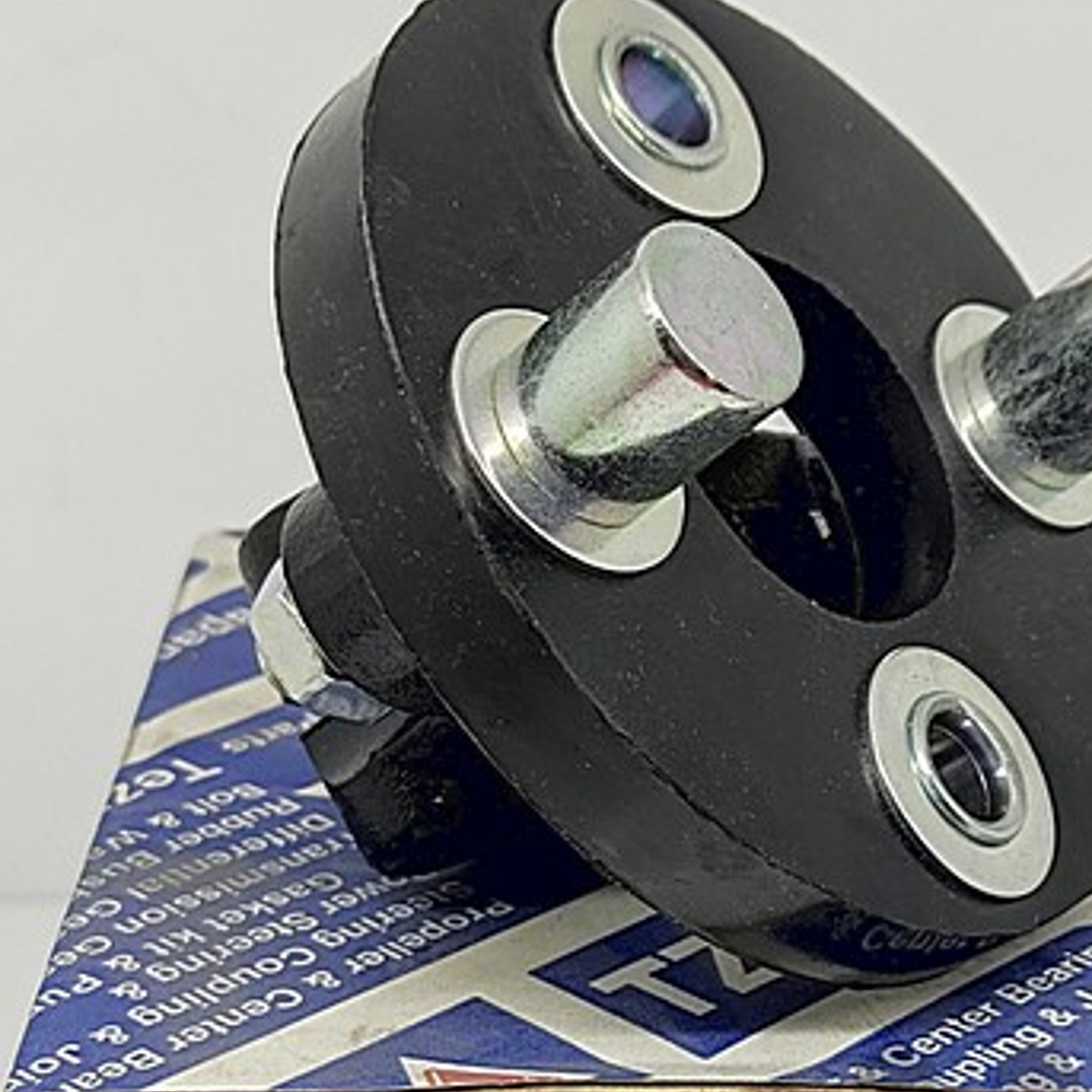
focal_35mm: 87
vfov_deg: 19.7
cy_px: 922
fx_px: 3105
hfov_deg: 19.9
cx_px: 630
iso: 194
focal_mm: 4.74
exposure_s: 1/100
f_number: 1.79
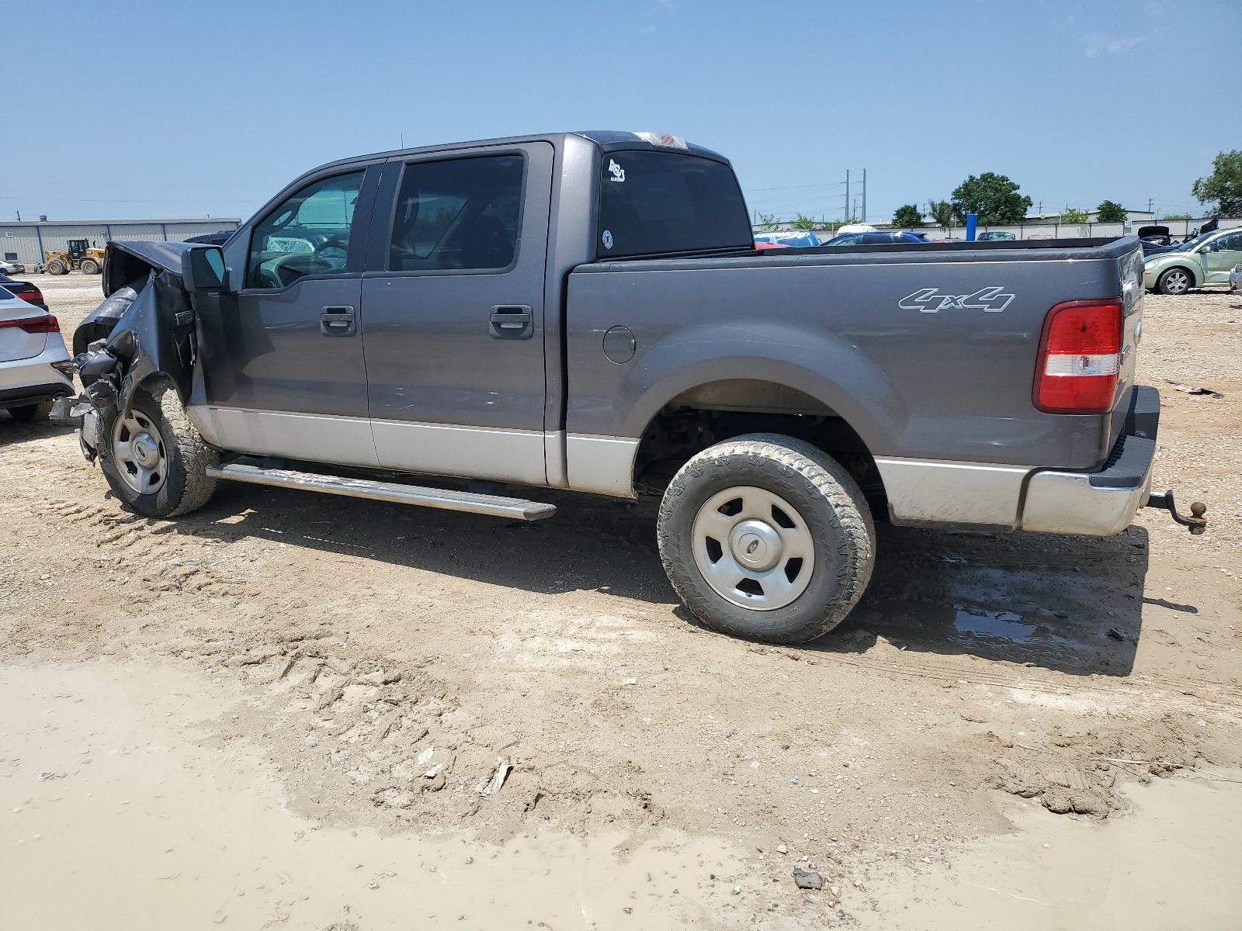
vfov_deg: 53.1
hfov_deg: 67.3
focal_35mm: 26
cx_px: 621
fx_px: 933
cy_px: 466
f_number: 1.5
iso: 50
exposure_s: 1/5000
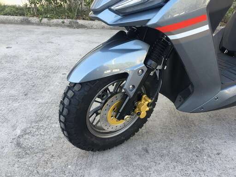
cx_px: 118
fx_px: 198
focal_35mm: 29
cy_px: 88
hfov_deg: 61.7
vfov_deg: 48.2
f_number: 2.2
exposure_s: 1/100
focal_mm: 4.15
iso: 32
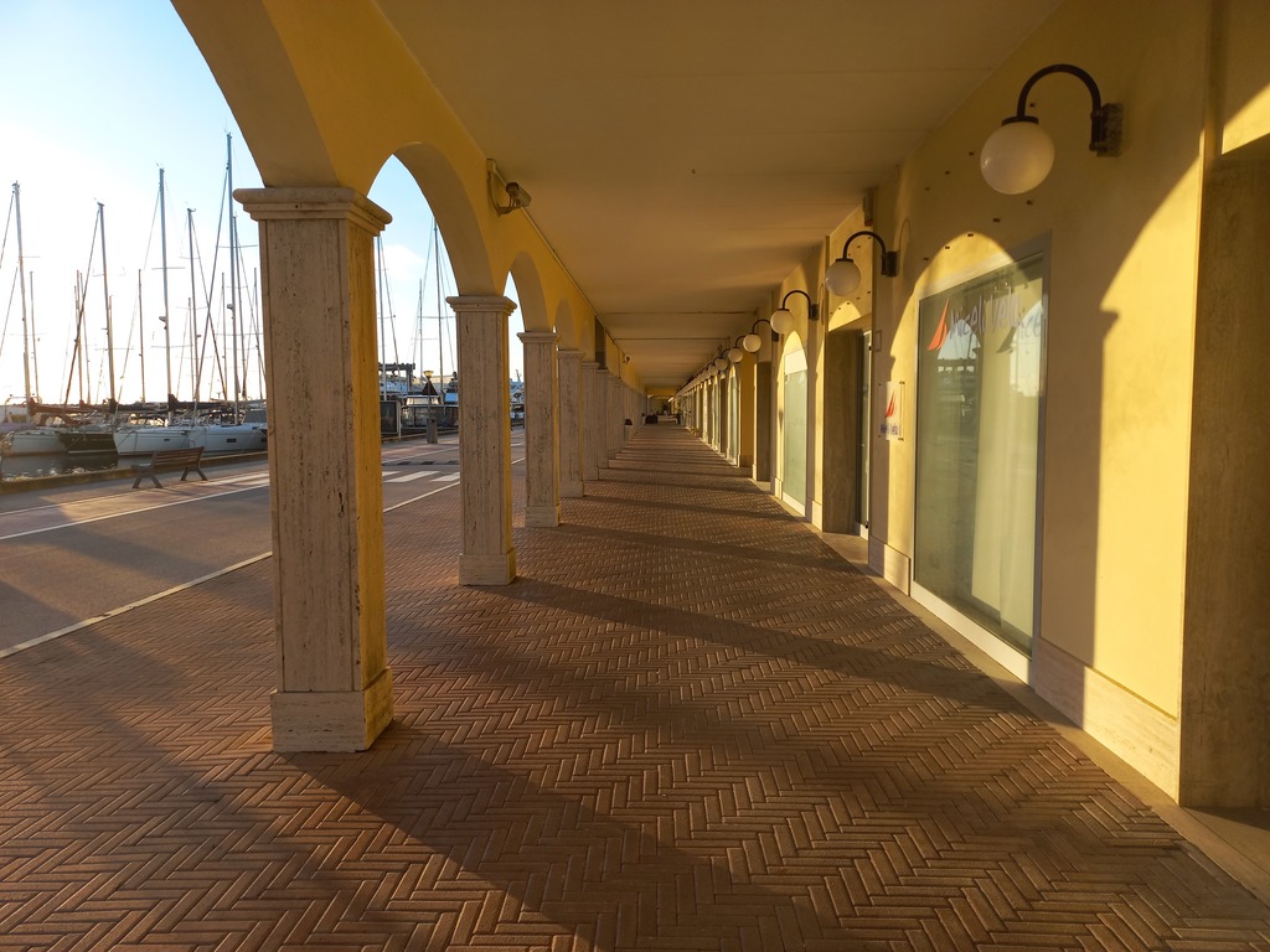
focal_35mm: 25
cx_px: 635
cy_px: 476
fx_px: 917
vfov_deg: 54.9
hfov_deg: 69.4
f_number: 1.8
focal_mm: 4.6
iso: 25
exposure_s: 1/312
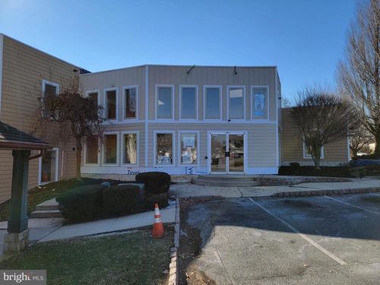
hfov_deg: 71.6
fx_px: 263
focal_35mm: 24
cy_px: 142
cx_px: 190
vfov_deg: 56.8
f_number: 1.8
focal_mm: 6.7
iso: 16
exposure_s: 1/758
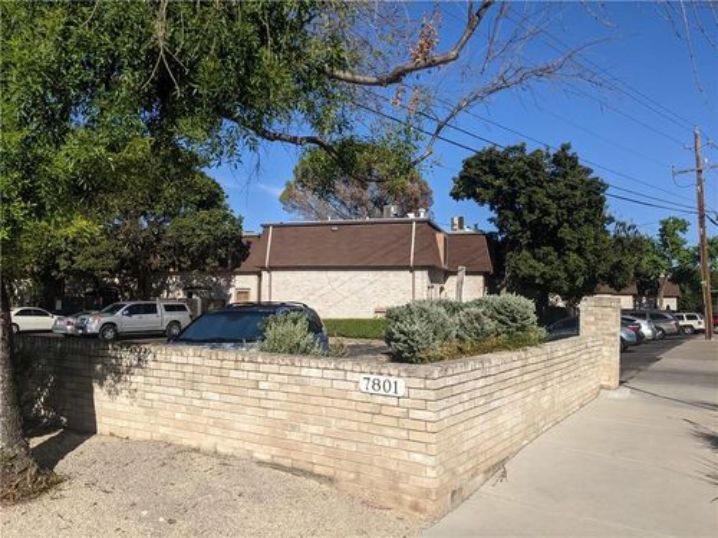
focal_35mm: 27
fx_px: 560
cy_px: 269
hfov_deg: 65.3
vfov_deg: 51.4
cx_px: 359
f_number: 1.73
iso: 70
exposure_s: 1/5848
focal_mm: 4.38
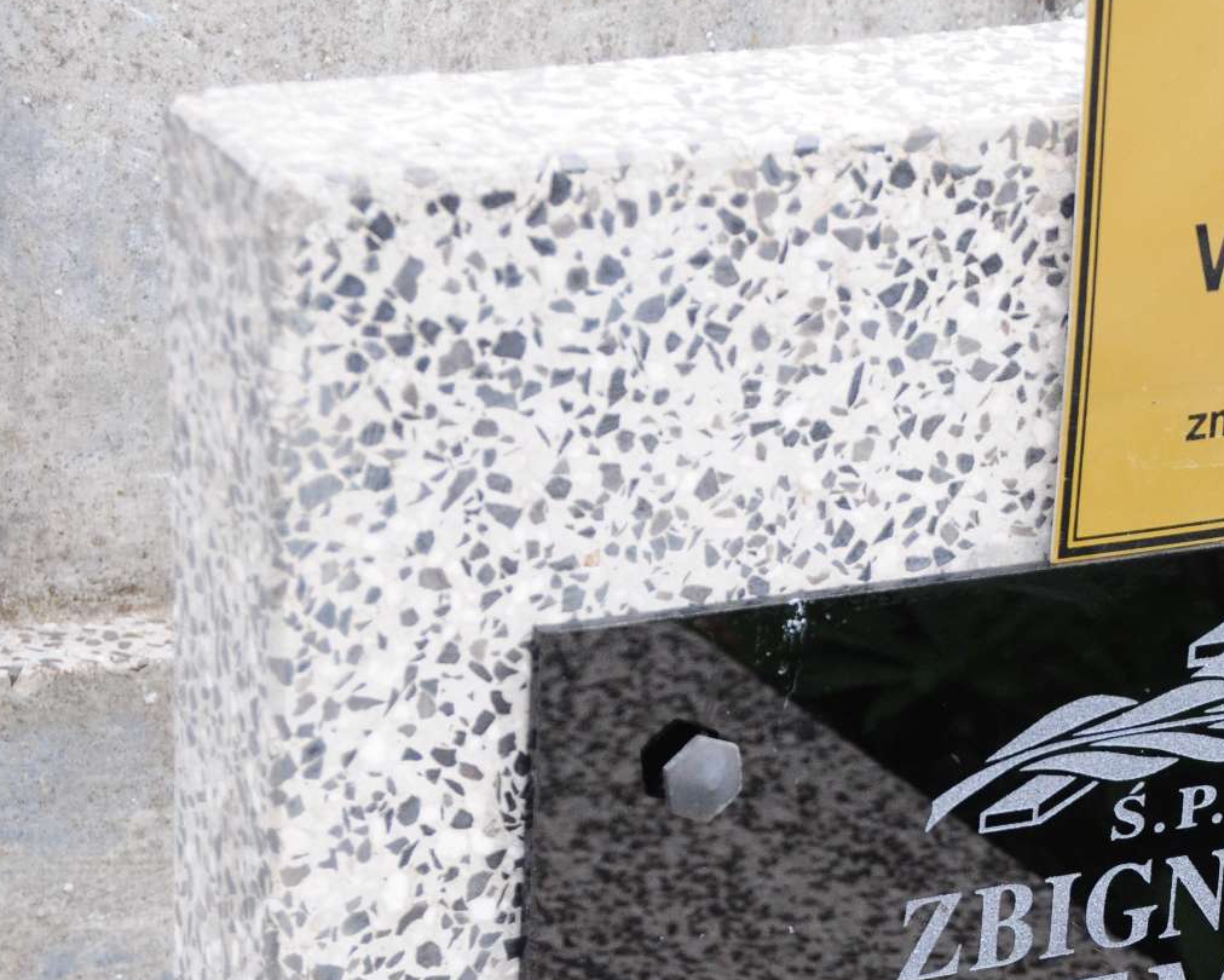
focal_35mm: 143
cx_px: 1190
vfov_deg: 10.8
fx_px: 5181
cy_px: 847
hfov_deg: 13.3
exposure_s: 1/250
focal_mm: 48
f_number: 7.1
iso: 640
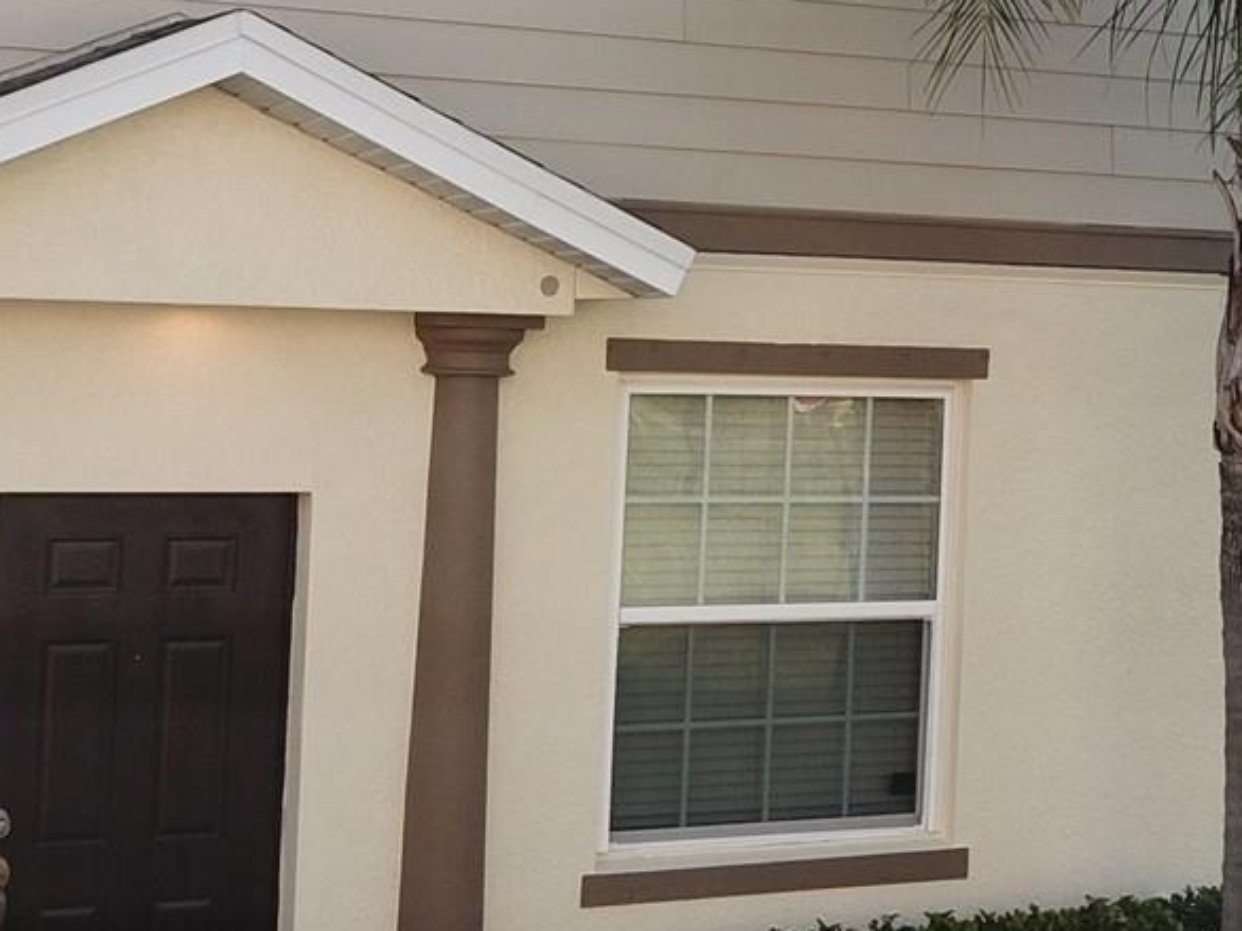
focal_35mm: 71
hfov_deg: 26.7
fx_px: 2546
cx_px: 1066
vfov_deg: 20.5
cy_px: 210
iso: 100
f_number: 2.2
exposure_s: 1/536
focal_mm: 4.73
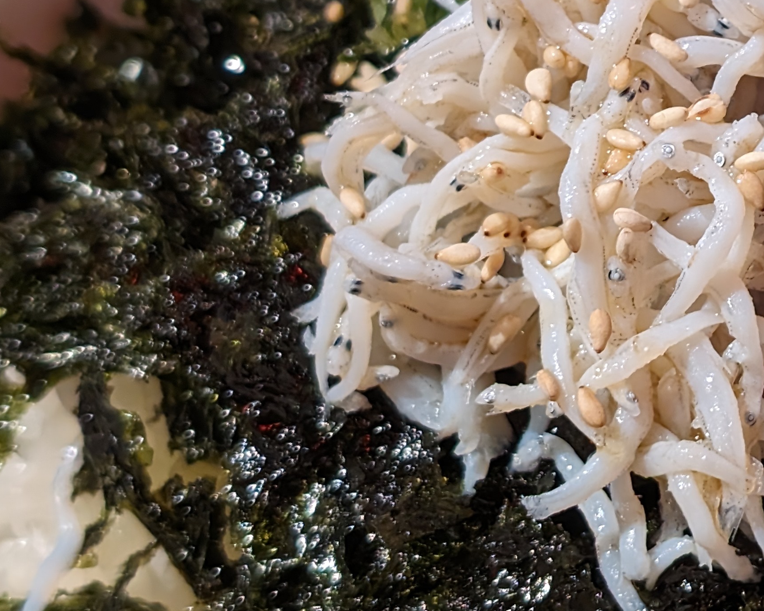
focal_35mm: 114
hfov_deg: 16.6
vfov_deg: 13.5
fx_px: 2578
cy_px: 117
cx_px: 730
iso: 170
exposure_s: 1/63.2
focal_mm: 6.9
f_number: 1.68
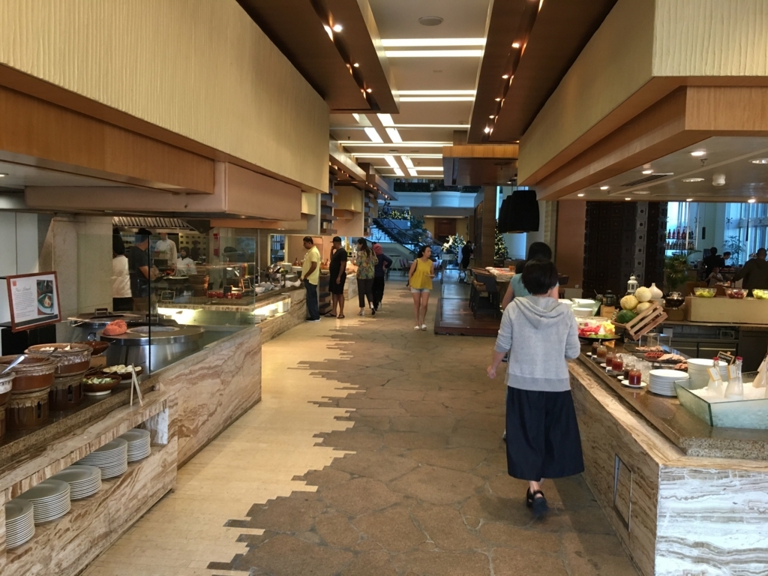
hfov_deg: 61.7
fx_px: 643
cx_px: 384
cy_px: 288
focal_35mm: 29
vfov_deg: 48.2
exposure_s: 1/33
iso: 125
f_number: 2.2
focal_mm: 4.15
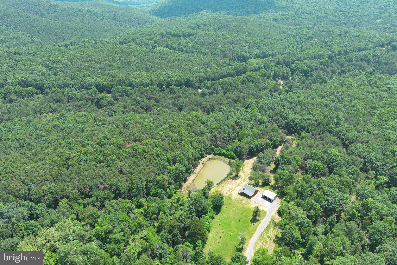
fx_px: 320
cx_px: 198
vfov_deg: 45.0
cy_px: 132
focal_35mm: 29
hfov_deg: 63.7
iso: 100
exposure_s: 1/373
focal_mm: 10.57
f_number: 2.8
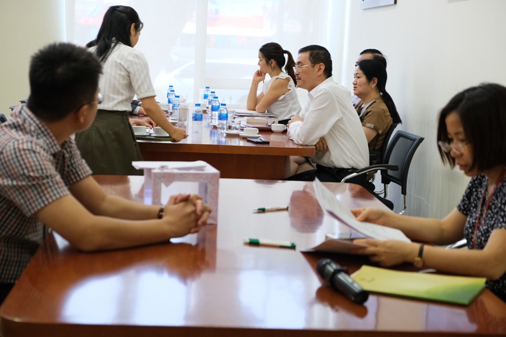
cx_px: 253
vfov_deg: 18.7
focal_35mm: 73
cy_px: 168
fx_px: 1026
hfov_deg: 27.7
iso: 2000
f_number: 4
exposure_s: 1/60
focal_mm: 48.4
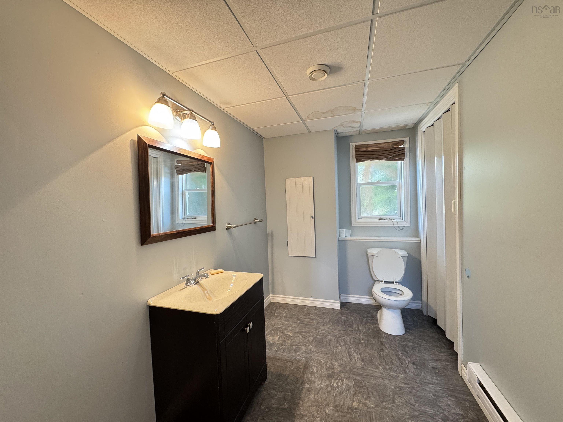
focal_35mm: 14
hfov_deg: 102.1
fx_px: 228
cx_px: 282
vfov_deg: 85.7
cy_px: 211
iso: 250
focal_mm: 2.22
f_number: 2.2
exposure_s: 1/60
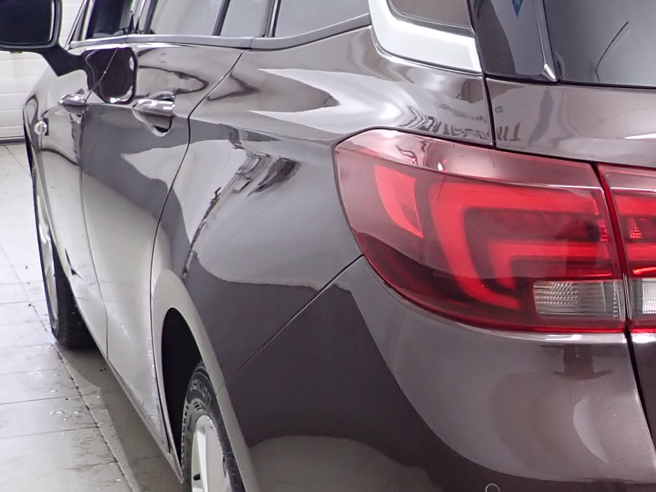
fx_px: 1478
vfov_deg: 18.9
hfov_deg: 23.1
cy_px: 318
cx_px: 774
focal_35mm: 78
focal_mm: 4.5
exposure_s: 1/40
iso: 200
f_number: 2
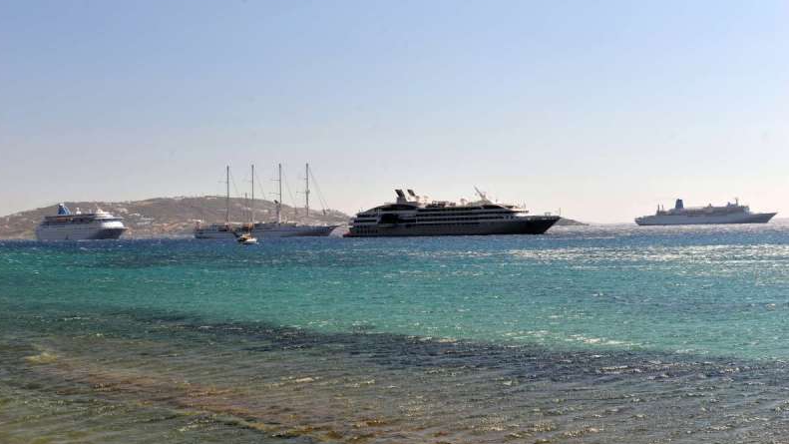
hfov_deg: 39.2
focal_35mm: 53
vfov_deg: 22.6
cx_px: 392
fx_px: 1109
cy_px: 187
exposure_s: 1/200
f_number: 7.1
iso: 100
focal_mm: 50
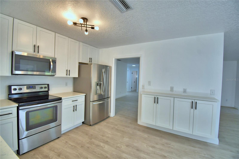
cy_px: 80
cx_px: 120
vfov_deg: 77.3
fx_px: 100
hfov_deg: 100.4
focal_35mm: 15
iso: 250
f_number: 4.5
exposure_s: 1/125
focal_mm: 10
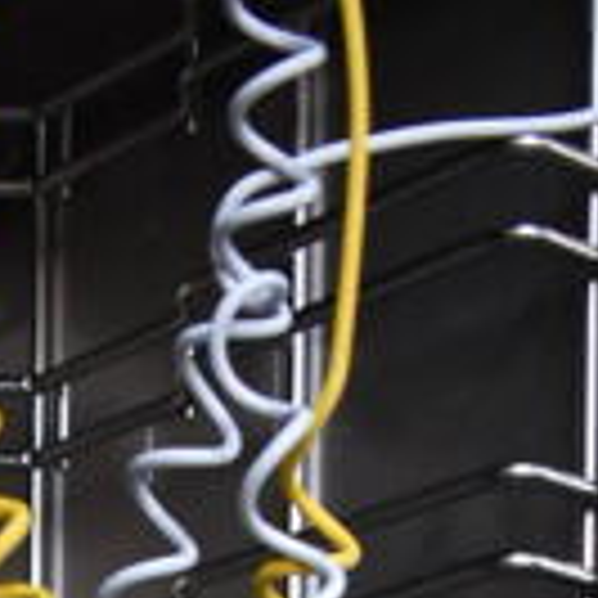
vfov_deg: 8.8
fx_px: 3088
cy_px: 1868
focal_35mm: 158
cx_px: 175
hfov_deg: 11.0
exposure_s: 1/30
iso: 900
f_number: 3.5
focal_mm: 18
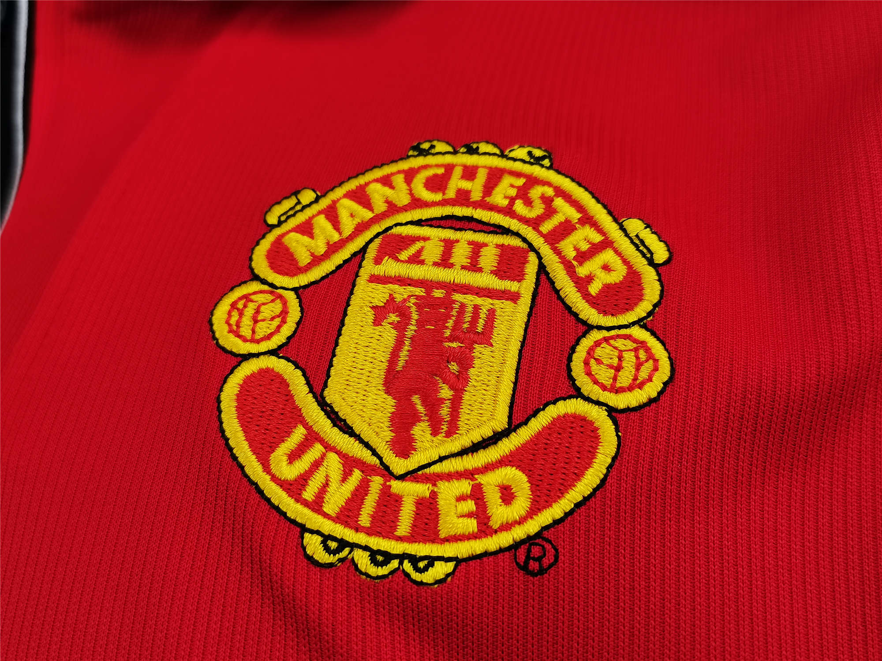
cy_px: 330
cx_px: 441
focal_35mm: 35
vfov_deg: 40.7
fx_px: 892
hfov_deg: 52.6
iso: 125
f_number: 1.8
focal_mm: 5.58
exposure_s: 1/120
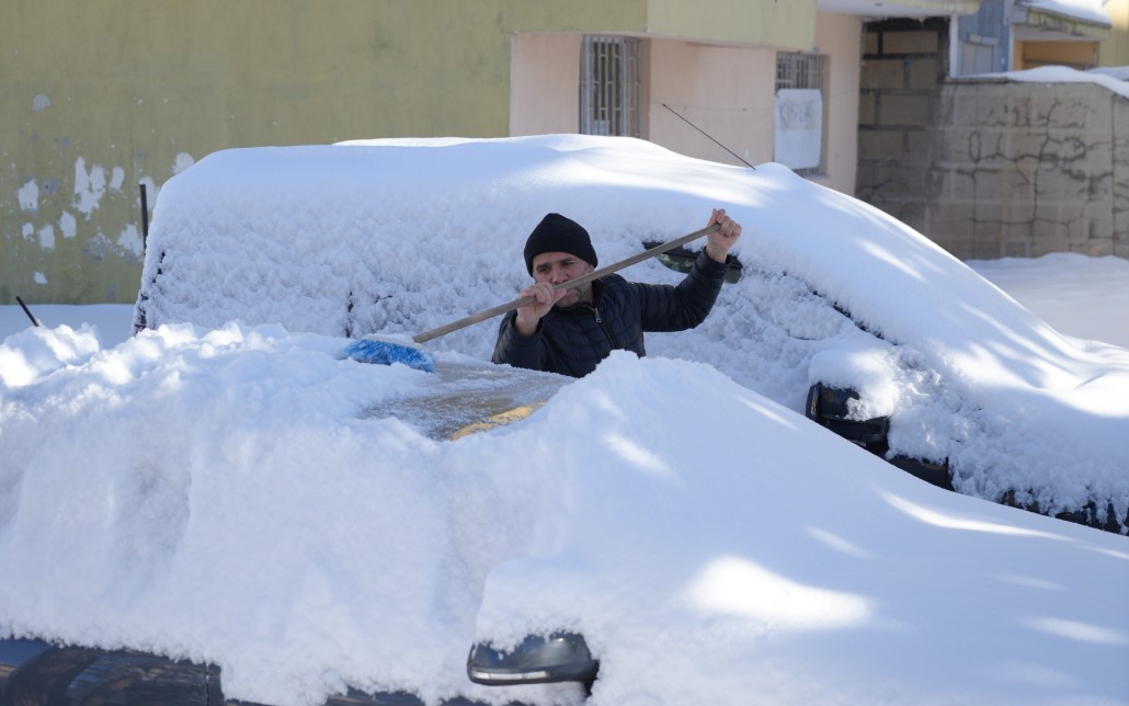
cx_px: 560
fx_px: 2216
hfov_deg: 28.6
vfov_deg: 18.1
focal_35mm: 72
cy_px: 362
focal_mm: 70
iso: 100
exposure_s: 1/400
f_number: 4.5
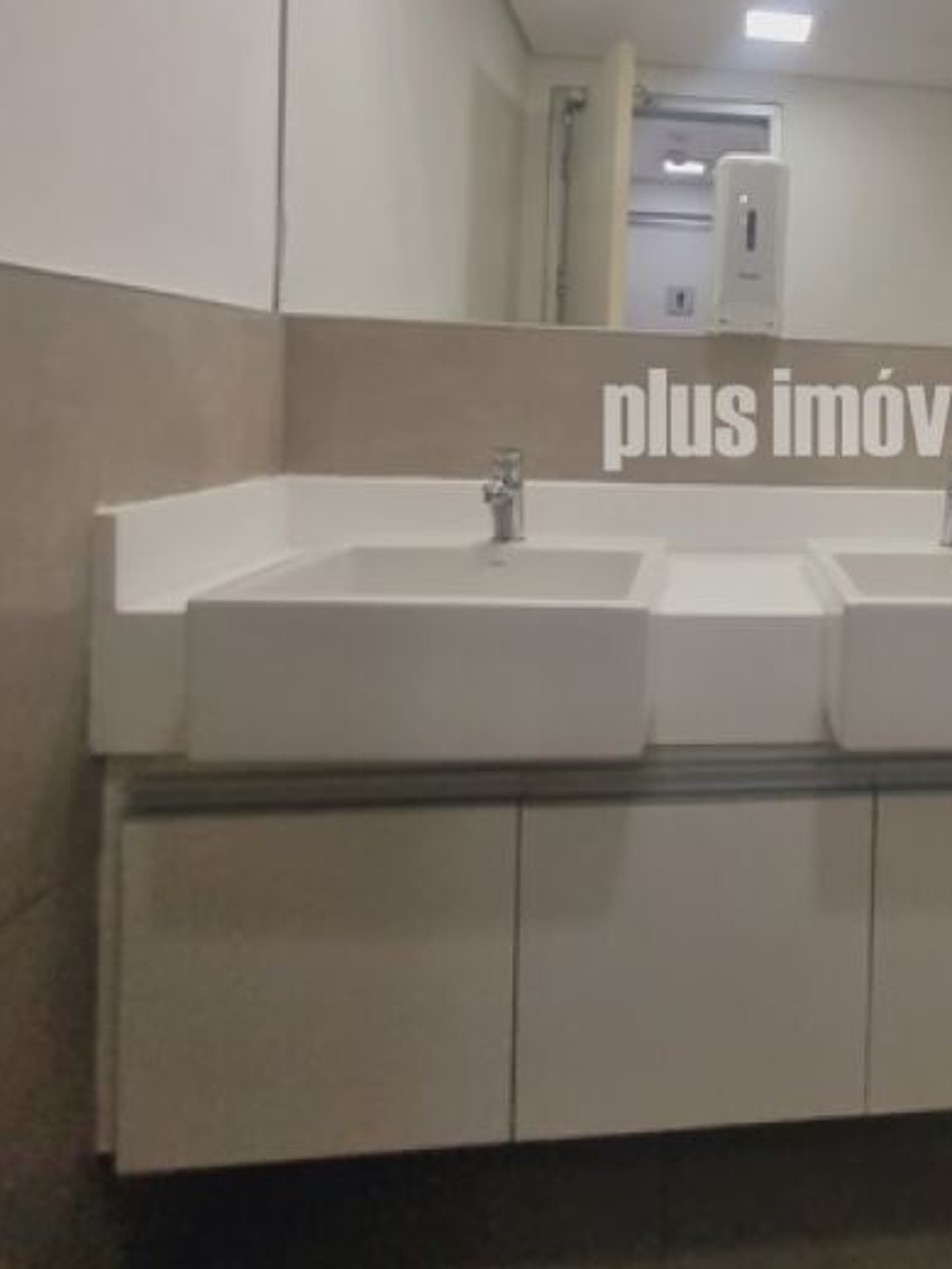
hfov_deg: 51.1
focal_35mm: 24
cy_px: 420
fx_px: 880
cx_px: 832
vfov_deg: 69.5
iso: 125
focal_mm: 1.74
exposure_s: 1/60
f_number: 2.2
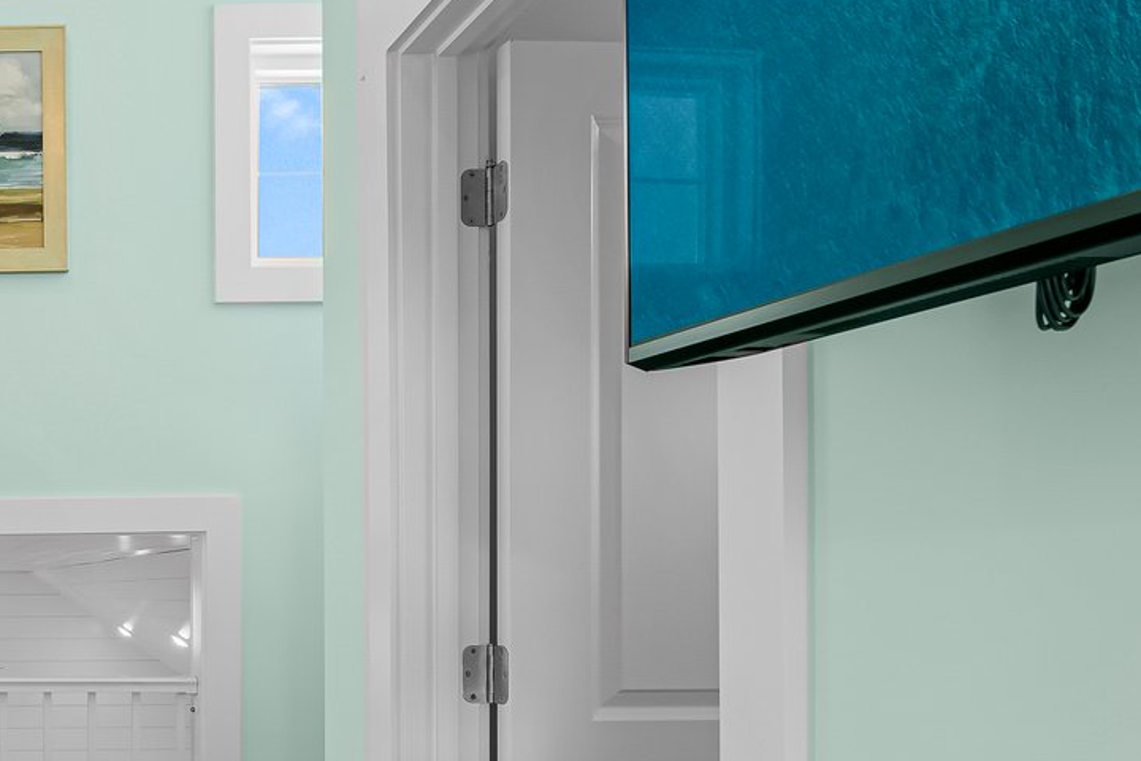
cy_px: 603
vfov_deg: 34.9
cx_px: -106
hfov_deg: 41.6
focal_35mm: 37
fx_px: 1173
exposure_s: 1/30
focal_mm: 13
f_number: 9
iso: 250
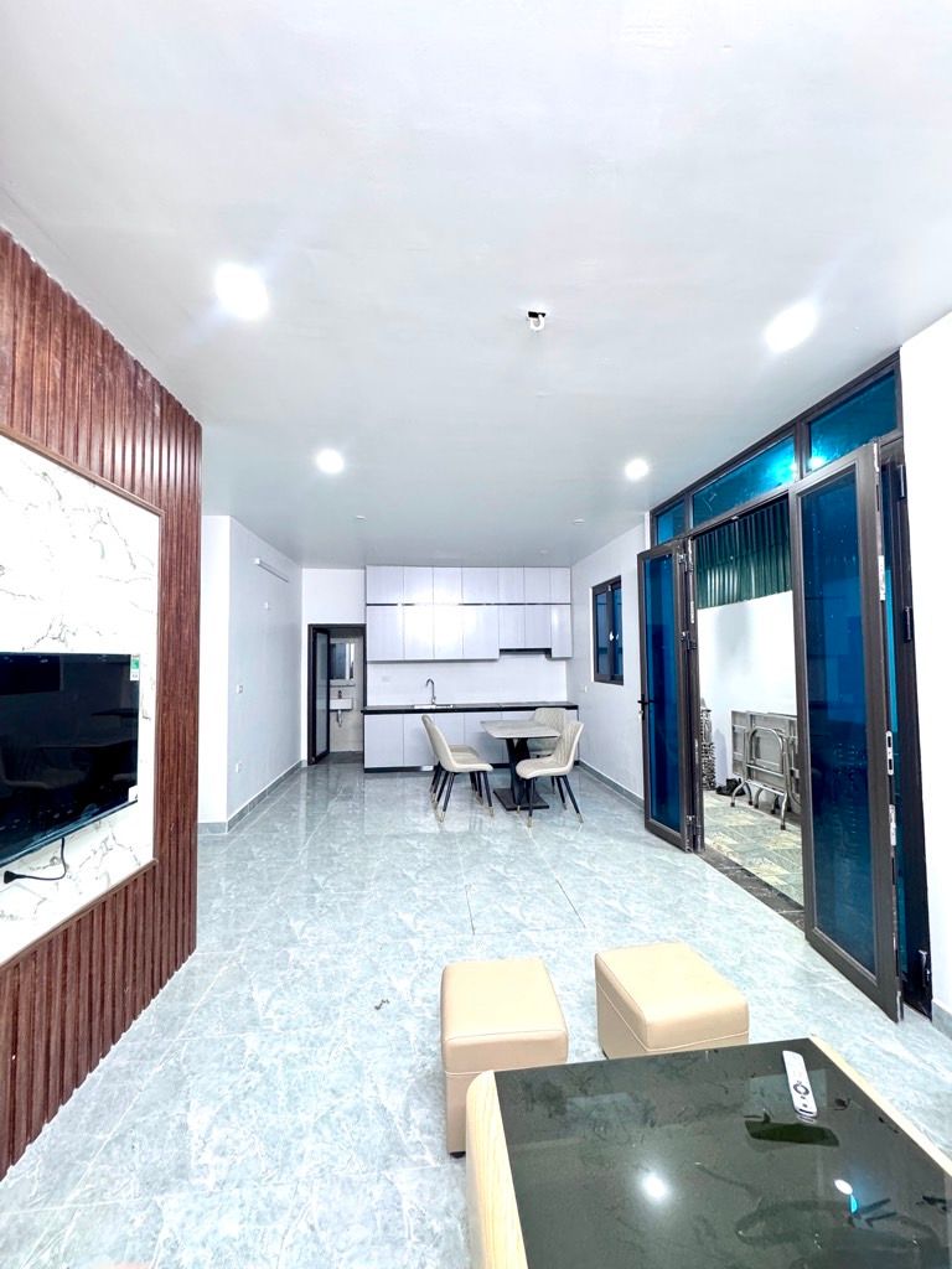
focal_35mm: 14
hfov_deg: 85.7
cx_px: 476
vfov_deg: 102.1
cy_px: 634
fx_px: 513
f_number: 2.2
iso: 400
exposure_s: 1/50
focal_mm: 2.22
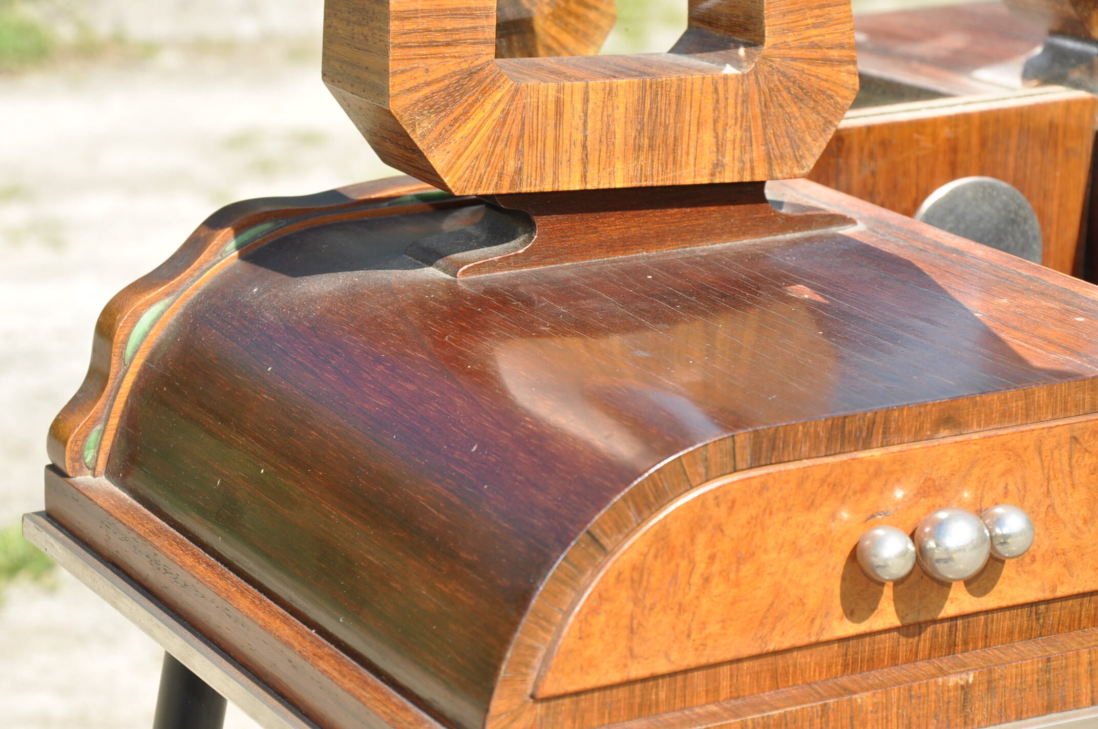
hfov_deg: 18.2
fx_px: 3427
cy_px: 364
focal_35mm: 112
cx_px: 549
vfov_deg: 12.1
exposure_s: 1/200
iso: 250
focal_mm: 75
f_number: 10
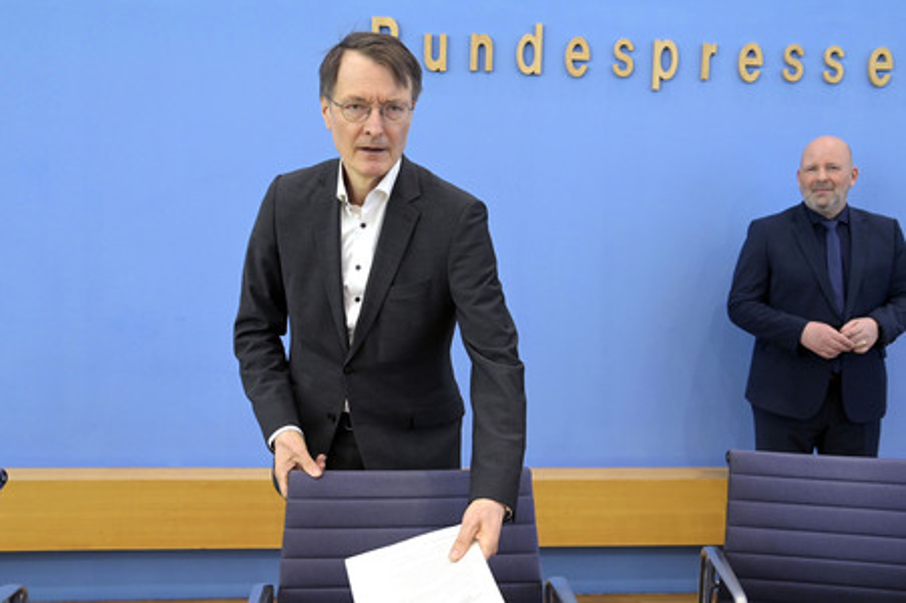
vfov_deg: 42.3
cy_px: 302
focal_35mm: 31
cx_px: 453
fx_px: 780
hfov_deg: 60.3
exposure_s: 1/640
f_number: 5
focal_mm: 31
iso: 4000
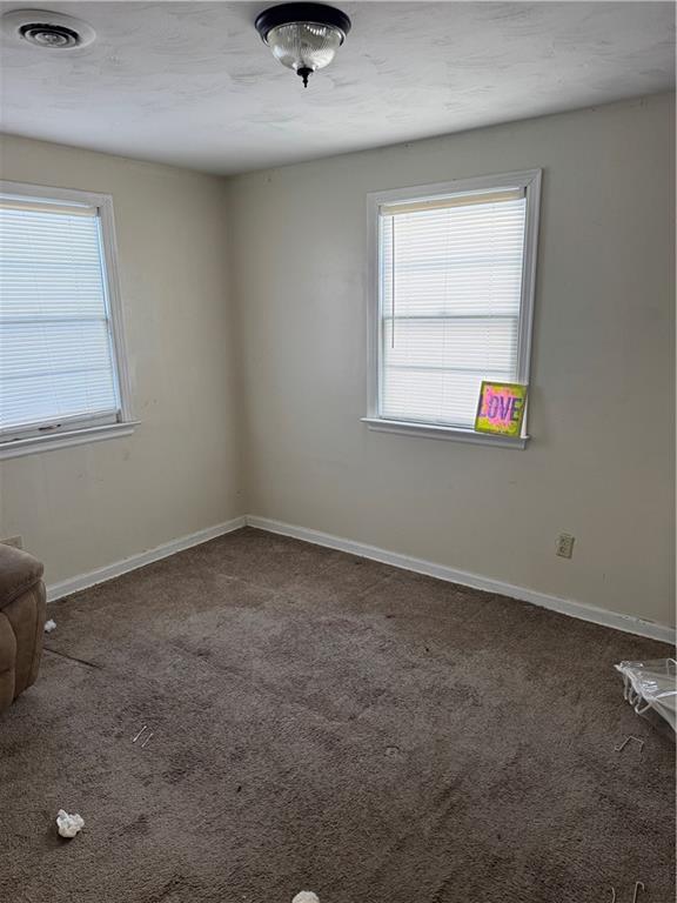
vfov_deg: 71.6
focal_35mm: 24
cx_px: 338
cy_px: 452
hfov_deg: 56.8
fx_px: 626
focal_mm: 6.76
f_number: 1.78
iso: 200
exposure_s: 1/96
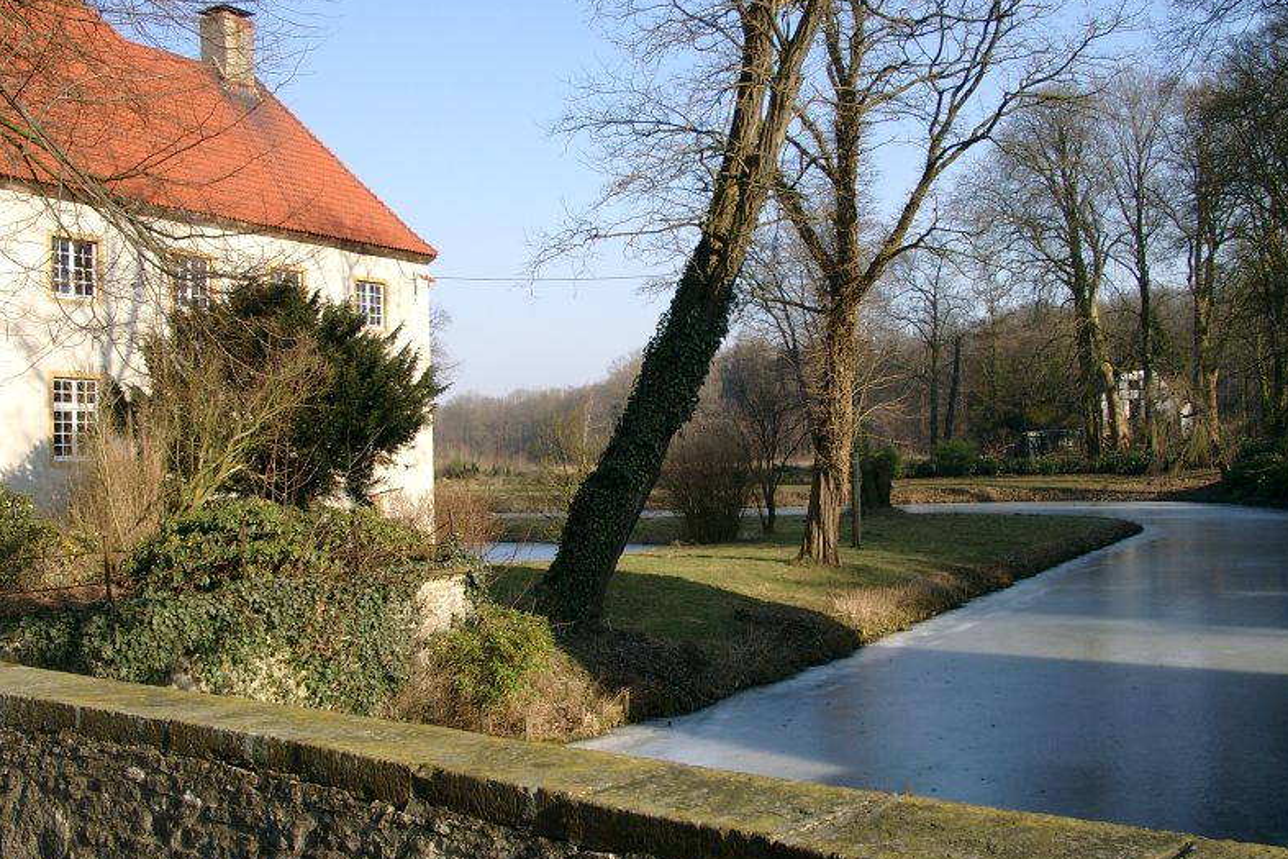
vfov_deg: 36.9
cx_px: 654
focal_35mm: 36
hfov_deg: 53.1
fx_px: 1288
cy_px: 403
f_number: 4
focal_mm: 7.13
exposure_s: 1/374
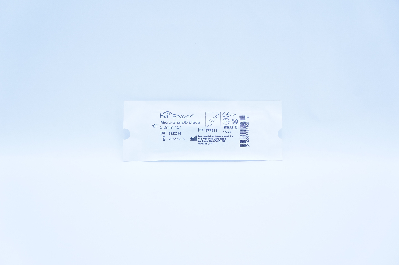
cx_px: 200
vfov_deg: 24.3
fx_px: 614
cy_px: 132
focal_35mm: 56
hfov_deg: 36.0
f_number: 5.6
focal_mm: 37
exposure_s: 1/160
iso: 800
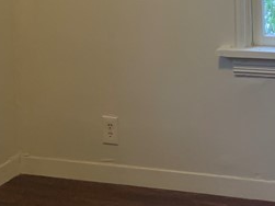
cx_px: 232
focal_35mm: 106
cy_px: -91
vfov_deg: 13.3
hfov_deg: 18.3
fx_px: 842
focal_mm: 4.25
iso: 125
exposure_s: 1/60
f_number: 1.8
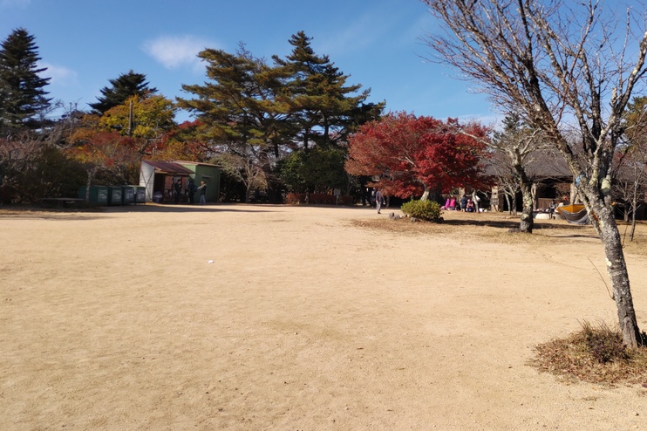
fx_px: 629
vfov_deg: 37.3
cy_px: 137
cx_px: 410
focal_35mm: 35
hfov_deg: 53.8
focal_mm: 4.8
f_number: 1.79
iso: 50
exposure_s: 1/1453
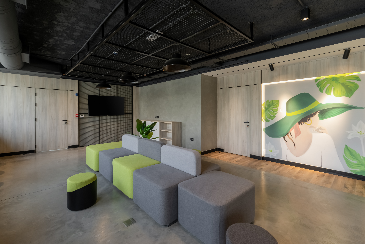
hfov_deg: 100.4
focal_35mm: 15
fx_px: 152
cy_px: 122
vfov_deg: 77.4
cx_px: 182
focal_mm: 15
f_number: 10
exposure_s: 1/3
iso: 50
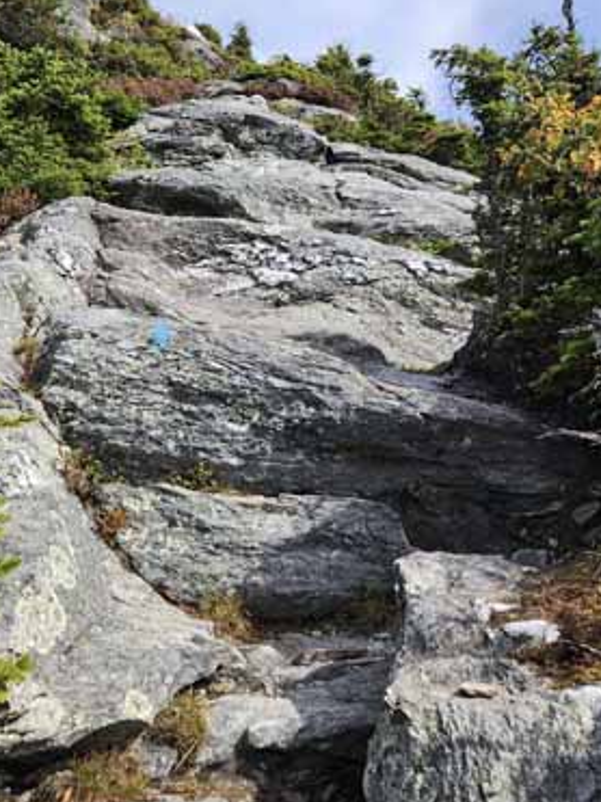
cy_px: 393
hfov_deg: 45.3
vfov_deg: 58.4
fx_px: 718
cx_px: 254
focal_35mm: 31
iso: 20
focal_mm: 5.4
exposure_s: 1/1000
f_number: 1.8
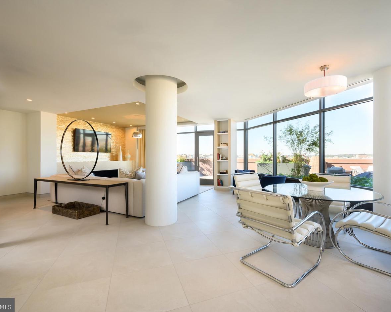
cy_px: 156
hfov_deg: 93.1
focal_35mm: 16
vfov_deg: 80.4
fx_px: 185
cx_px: 201
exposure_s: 1/200
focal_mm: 14
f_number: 13
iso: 640
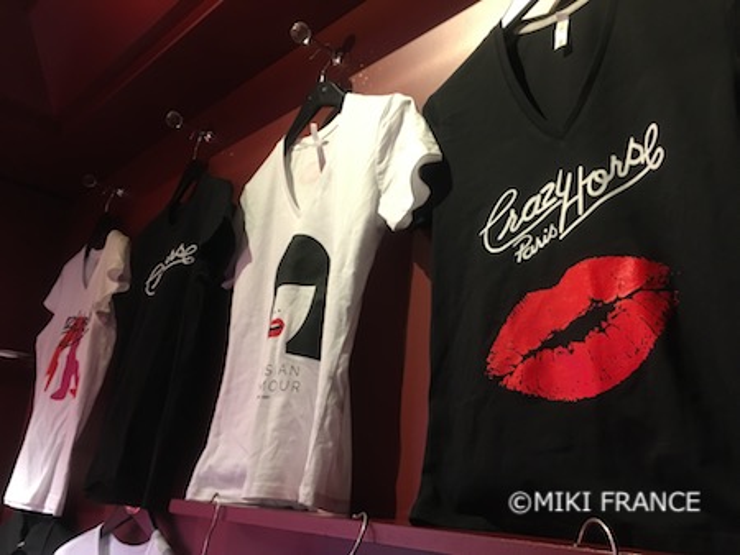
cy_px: 278
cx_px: 370
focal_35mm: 29
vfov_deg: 48.3
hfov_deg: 61.6
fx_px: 620
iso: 200
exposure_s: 1/20
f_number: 2.2
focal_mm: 4.15
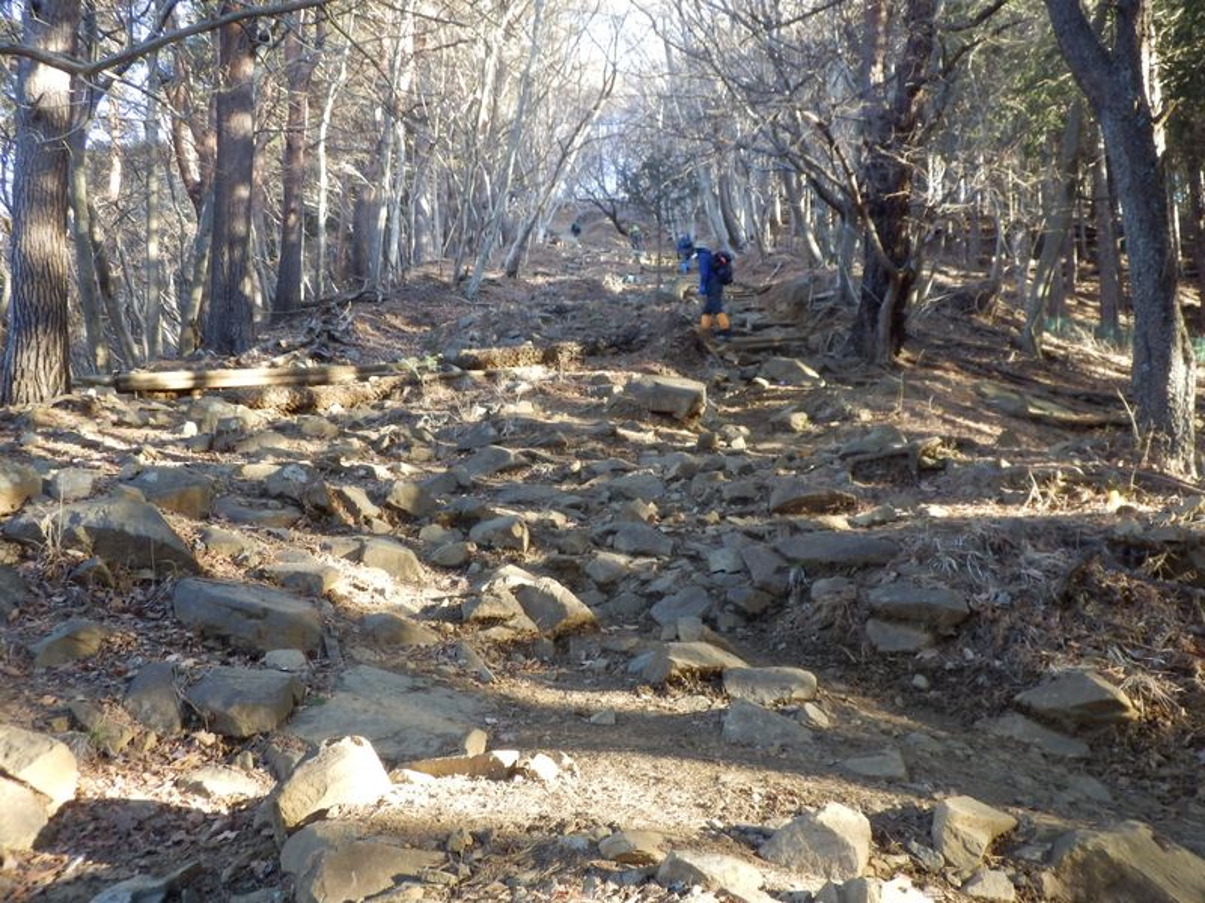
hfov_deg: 50.1
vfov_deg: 38.7
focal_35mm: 37
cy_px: 452
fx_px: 1288
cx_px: 602
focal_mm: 6.6
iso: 160
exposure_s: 1/40
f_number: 3.9
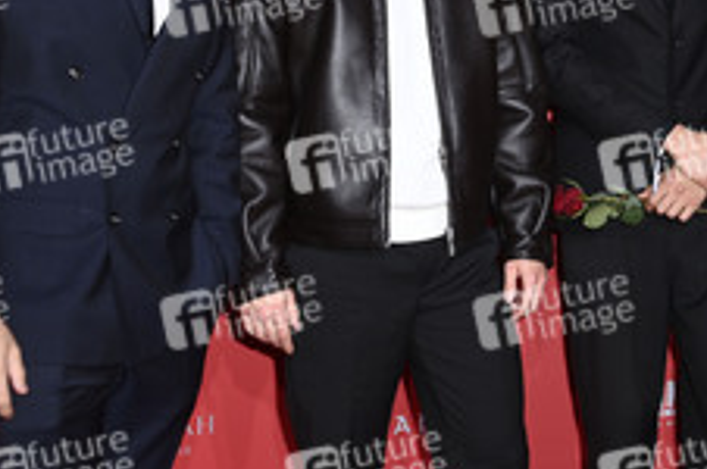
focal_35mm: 88
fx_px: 1726
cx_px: 596
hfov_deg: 22.7
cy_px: 78
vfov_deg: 15.4
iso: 800
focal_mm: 44
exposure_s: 1/250
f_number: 5.6
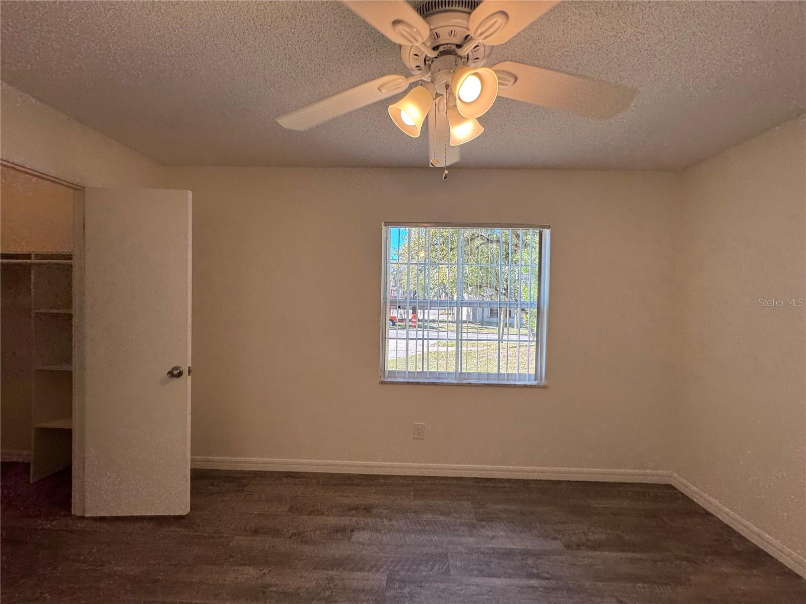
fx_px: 326
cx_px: 403
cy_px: 302
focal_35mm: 14
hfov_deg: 102.1
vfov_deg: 85.7
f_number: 2.2
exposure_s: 1/120
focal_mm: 2.22
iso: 50
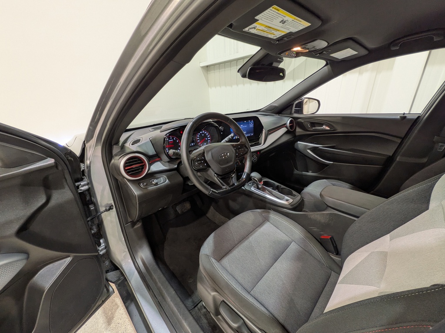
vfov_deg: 85.7
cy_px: 166
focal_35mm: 14
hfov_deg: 102.1
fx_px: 180
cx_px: 222
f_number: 2.2
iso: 61
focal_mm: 1.83
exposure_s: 1/25
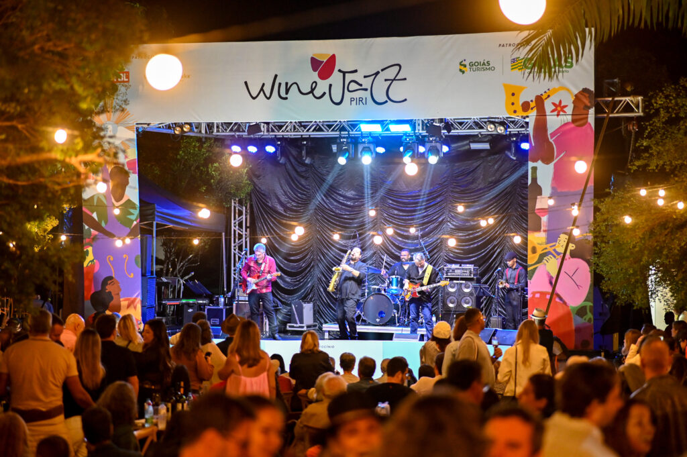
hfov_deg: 23.9
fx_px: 1621
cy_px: 228
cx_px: 344
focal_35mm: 85
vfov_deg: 16.0
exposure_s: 1/125
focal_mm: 85
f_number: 1.8
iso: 2500
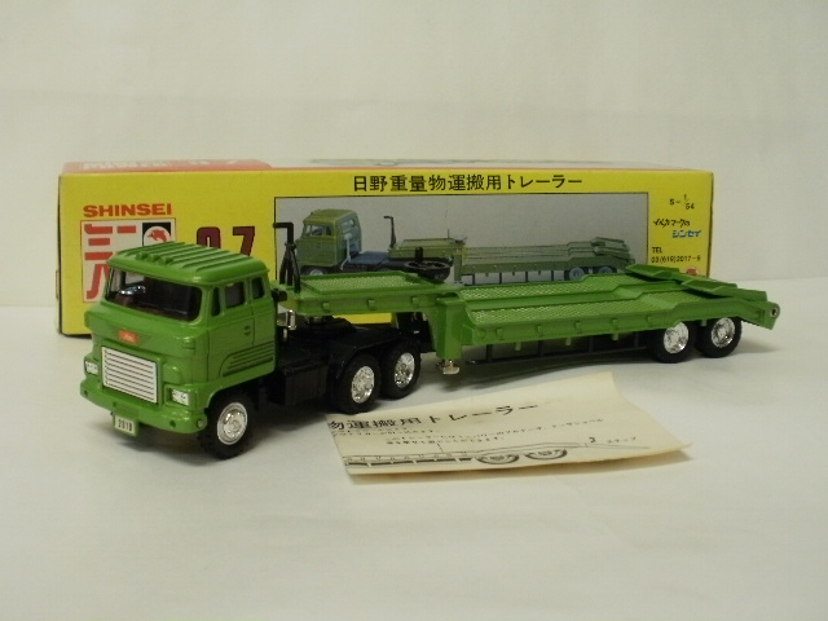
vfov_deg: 32.9
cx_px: 414
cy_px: 310
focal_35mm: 44
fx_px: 1052
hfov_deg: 42.9
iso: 125
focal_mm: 7.7
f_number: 4
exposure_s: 1/13
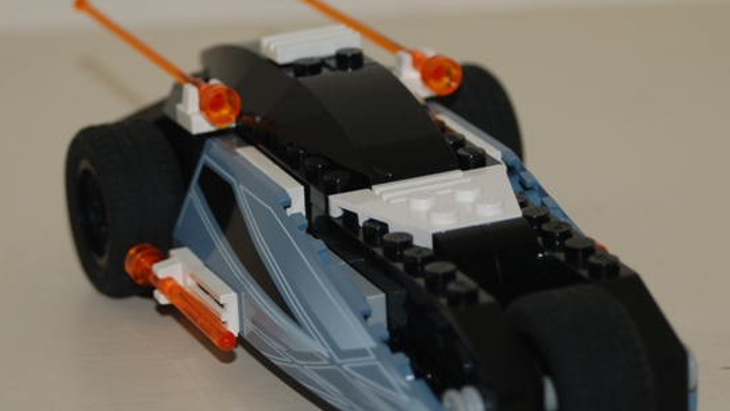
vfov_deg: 6.9
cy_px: 253
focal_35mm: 175
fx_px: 3388
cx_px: 373
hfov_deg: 12.3
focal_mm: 80
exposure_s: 1/60
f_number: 5.6
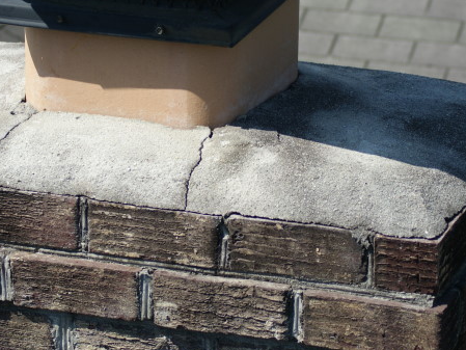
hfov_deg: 11.0
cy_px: 110
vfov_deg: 8.2
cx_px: 191
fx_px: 2424
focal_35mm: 180
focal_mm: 70
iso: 100
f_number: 5
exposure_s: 1/400
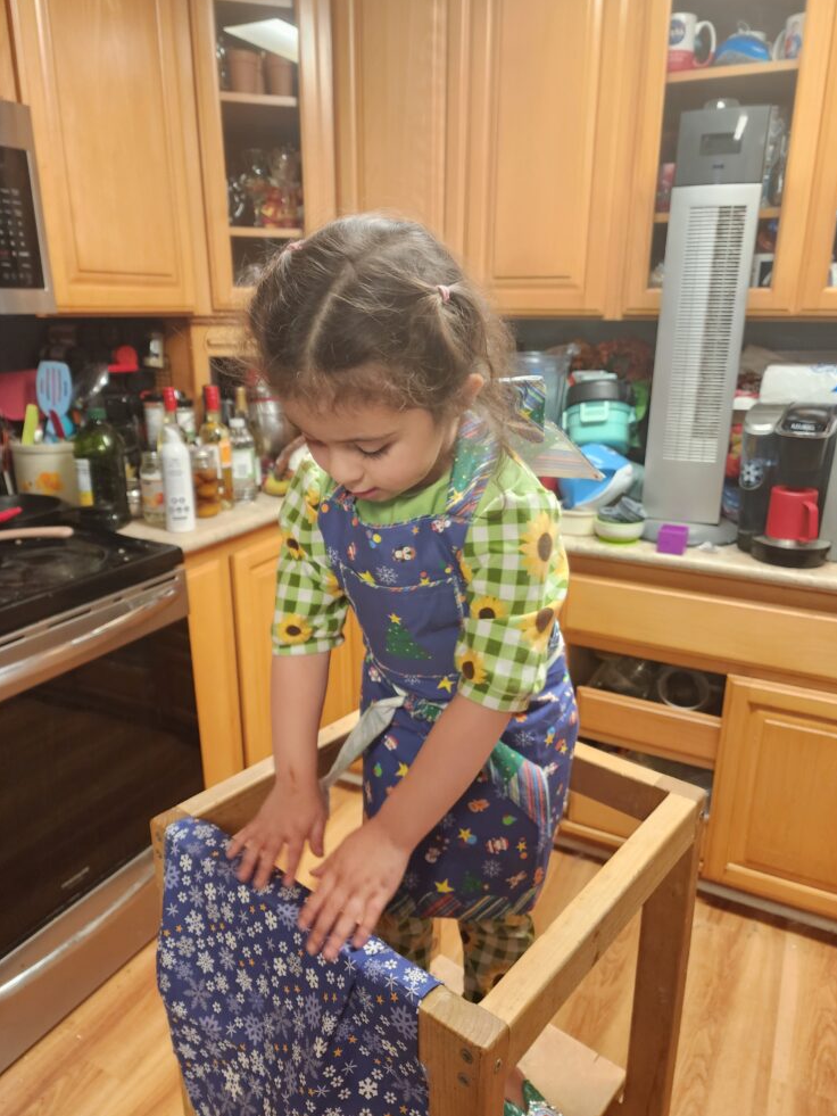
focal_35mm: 24
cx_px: 436
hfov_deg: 56.8
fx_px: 774
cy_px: 569
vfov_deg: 71.6
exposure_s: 1/60
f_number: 1.8
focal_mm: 6.4
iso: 640
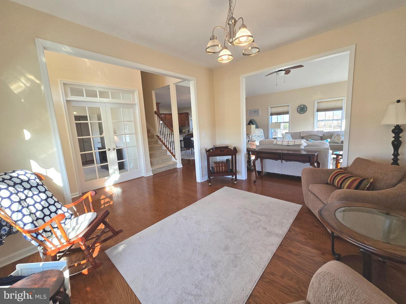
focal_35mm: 13
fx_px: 152
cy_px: 152
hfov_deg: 106.2
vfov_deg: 89.9
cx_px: 203
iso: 64
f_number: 2.2
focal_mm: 2.2
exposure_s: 1/120
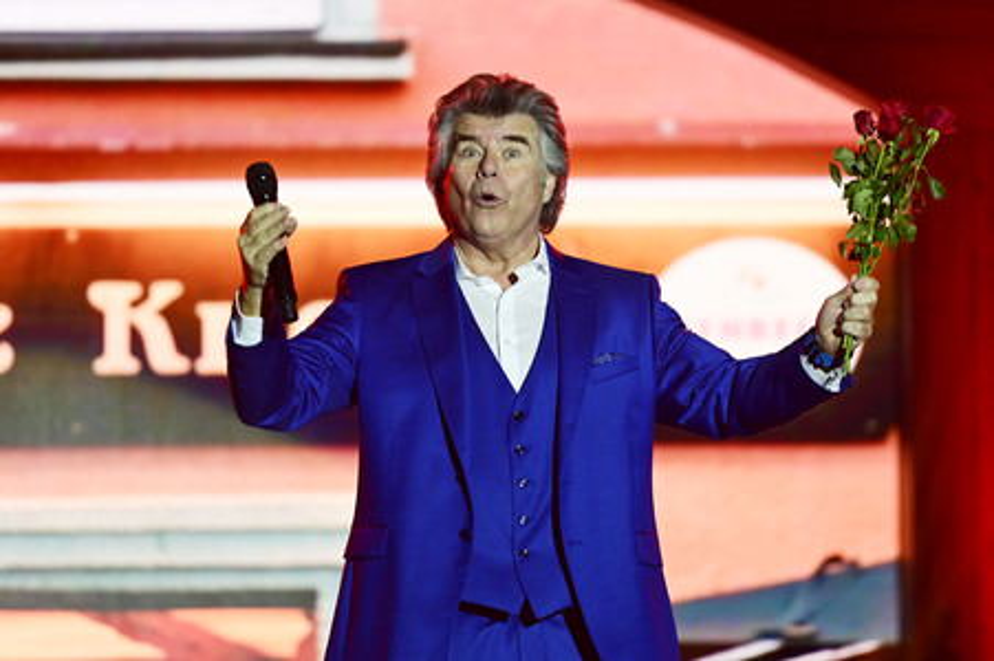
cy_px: 330
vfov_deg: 6.9
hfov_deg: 10.3
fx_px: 5518
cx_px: 497
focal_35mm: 200
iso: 1600
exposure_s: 1/400
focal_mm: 200
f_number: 2.8
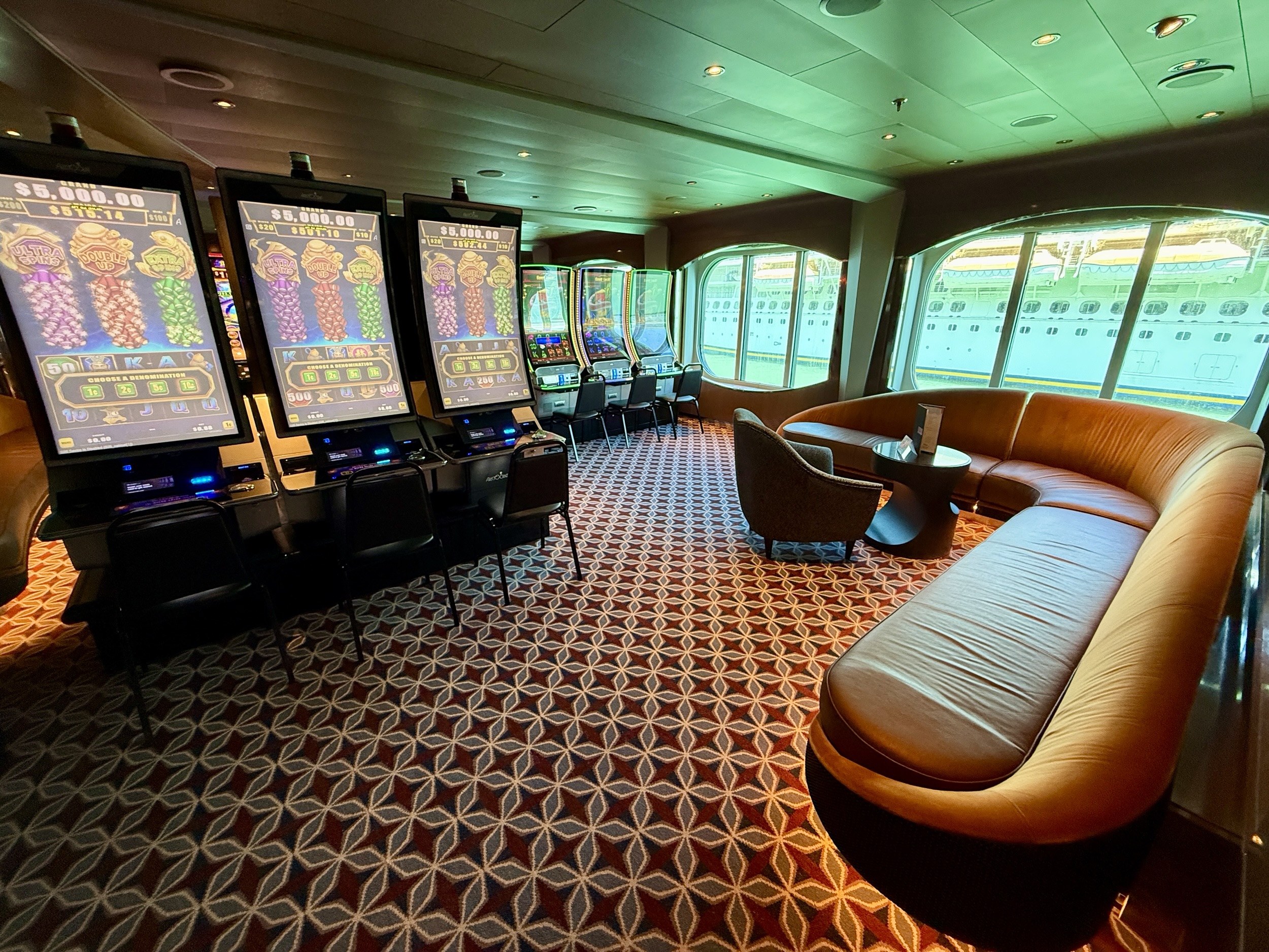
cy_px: 476
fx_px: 513
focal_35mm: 14
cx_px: 634
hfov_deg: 102.1
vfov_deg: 85.7
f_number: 2.2
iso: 400
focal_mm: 2.22
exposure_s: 1/120
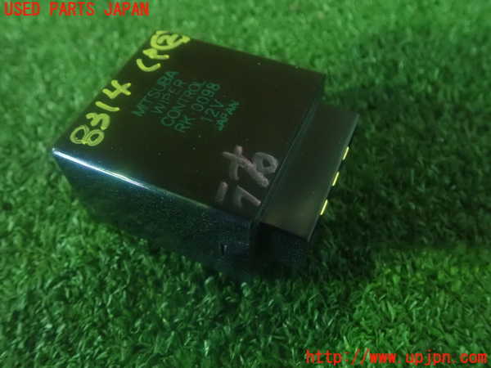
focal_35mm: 30
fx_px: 426
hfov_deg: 60.0
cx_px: 246
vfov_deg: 46.8
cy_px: 184
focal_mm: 5.5
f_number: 2.3
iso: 1600
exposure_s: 1/13
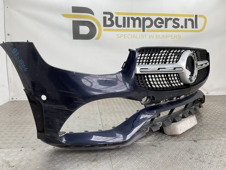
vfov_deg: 48.2
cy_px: 85
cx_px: 113
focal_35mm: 29
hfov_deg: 61.7
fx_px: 189
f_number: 1.8
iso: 20
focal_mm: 3
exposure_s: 1/120
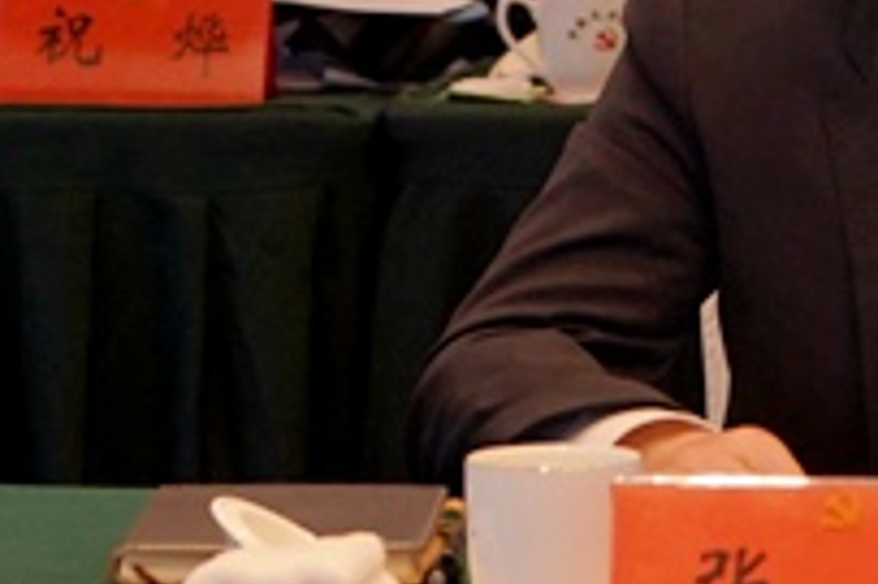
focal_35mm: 207
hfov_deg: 9.8
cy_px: -89
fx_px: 5044
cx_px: 999
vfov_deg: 6.6
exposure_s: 1/160
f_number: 4
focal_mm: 70
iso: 1600
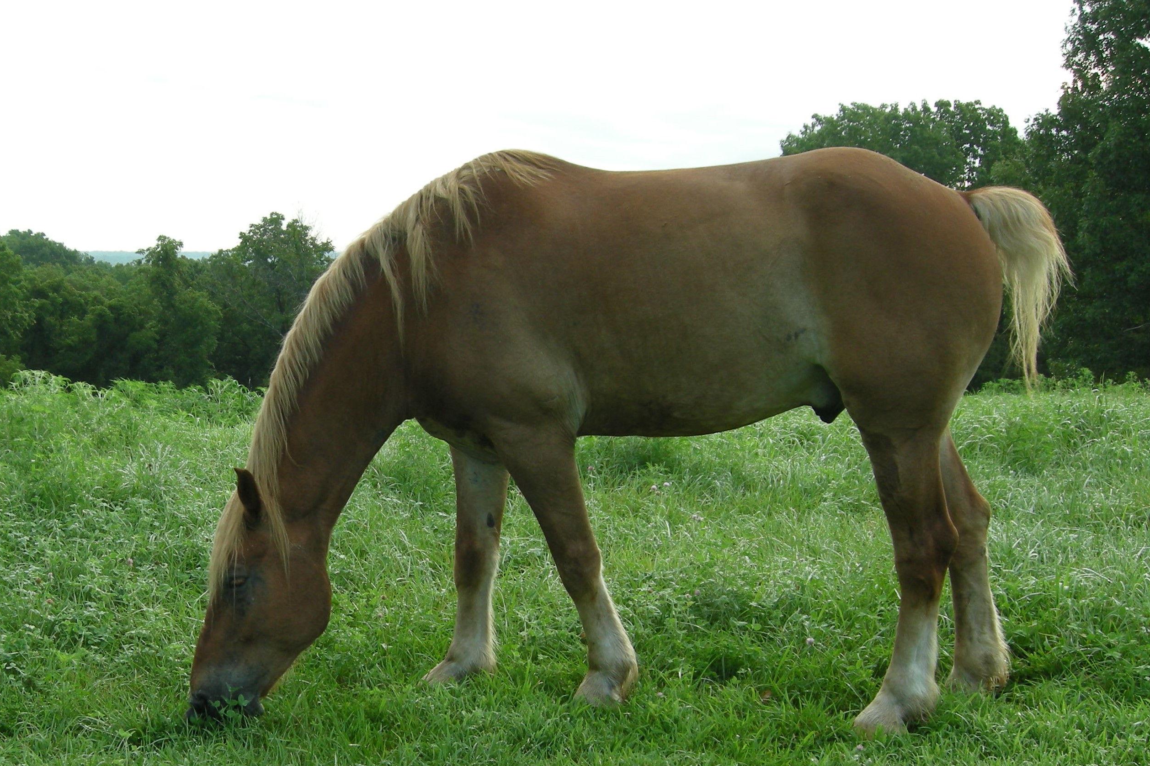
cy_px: 436
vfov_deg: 35.0
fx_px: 1214
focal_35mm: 38
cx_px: 578
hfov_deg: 50.7
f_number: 3.8
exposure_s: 1/120
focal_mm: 7.5
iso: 64
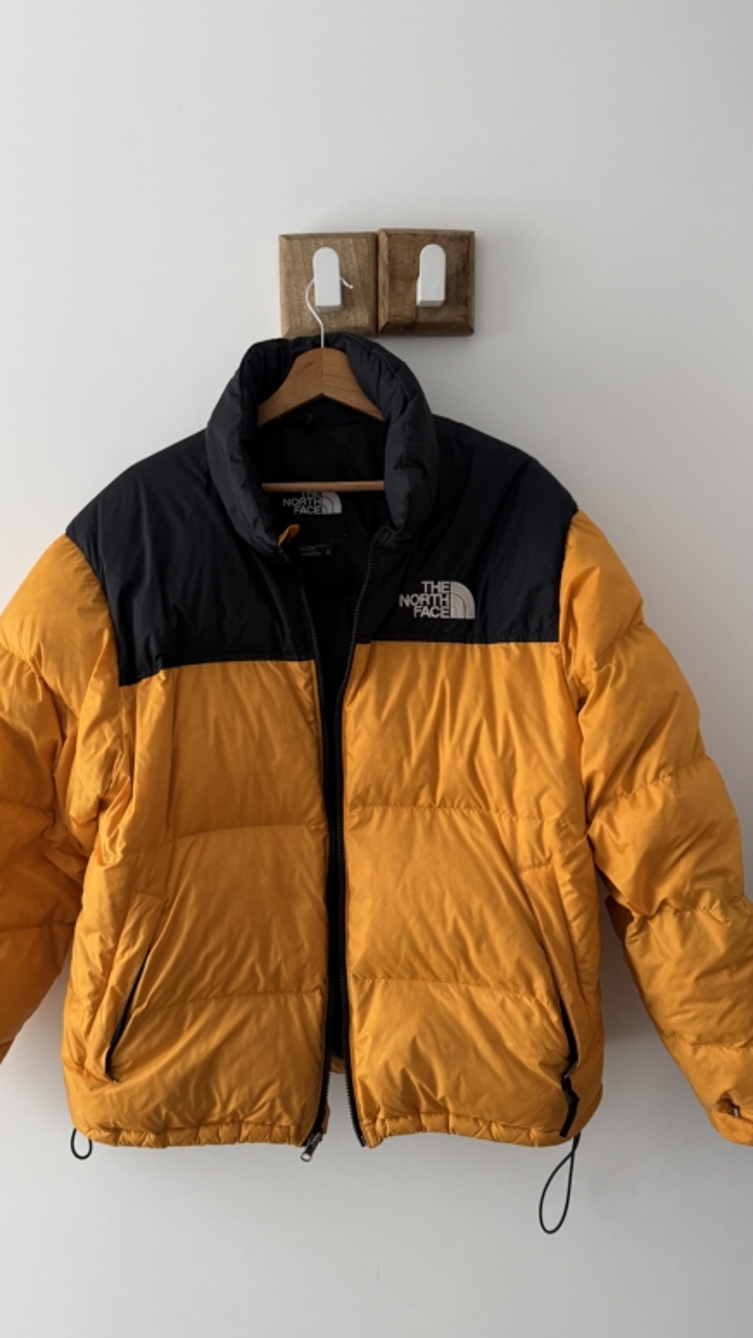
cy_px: 672
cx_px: 326
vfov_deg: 69.9
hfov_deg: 42.8
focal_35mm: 27
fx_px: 958
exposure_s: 1/60
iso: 400
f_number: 1.78
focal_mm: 6.76
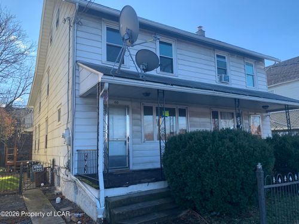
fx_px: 225
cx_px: 150
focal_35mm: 26
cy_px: 112
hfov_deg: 67.3
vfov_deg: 53.1
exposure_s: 1/529
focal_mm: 4.25
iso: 25
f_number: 1.8
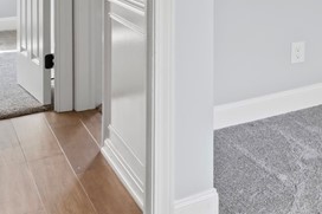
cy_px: -69
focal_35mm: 60
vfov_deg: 20.5
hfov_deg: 22.4
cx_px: 558
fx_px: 536
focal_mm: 15
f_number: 9
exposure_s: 1/6
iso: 250
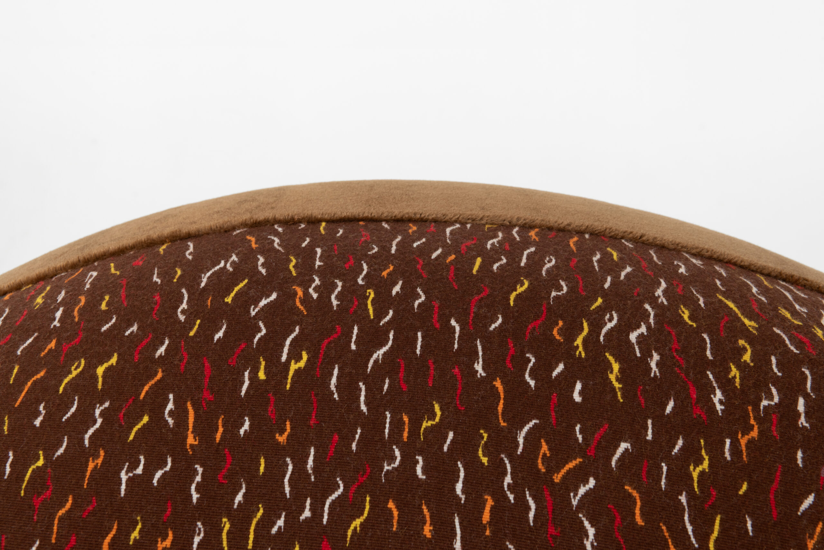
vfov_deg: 45.0
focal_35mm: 29
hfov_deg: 63.7
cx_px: 412
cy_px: 275
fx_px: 664
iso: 160
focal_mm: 29
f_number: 13
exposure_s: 1/60
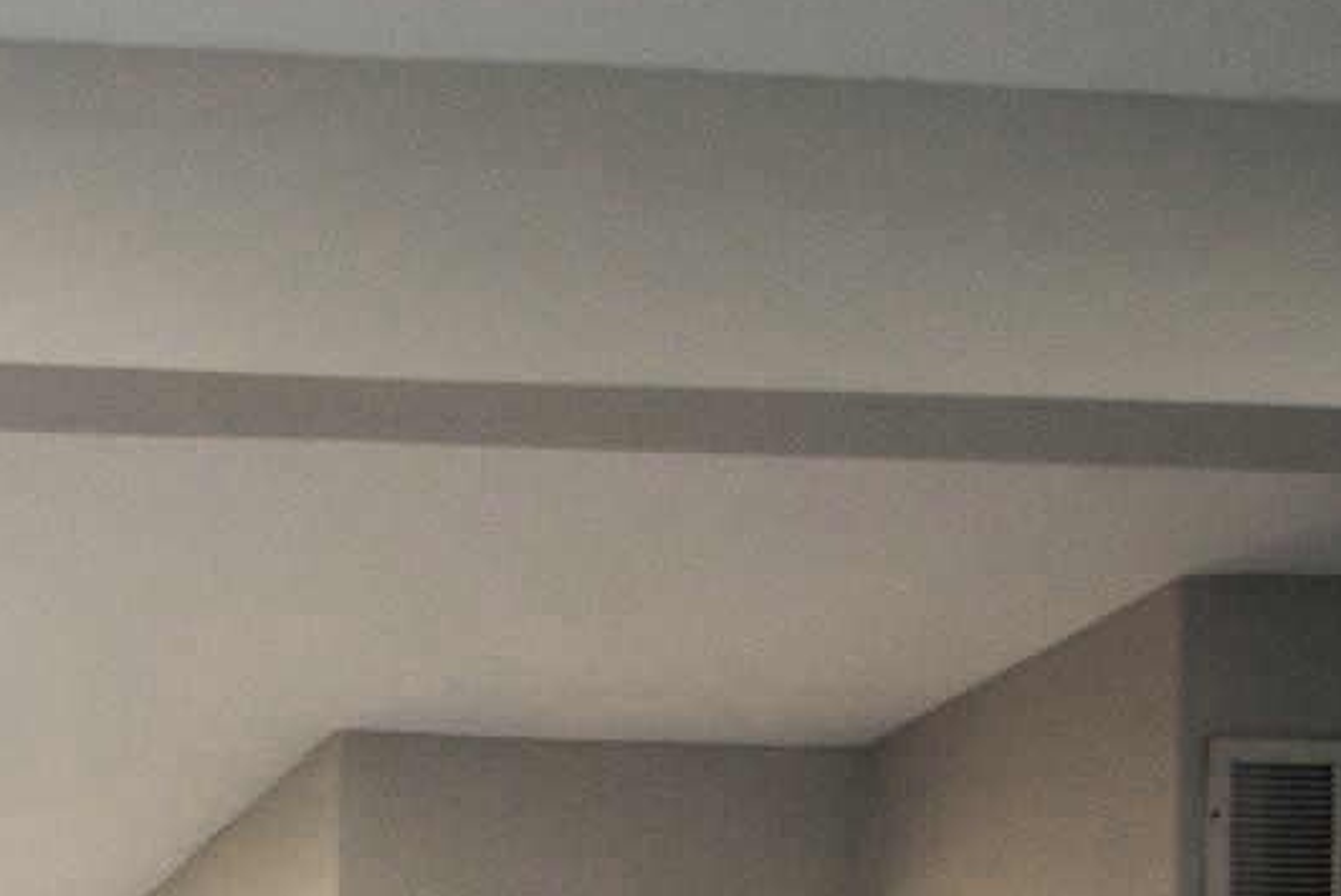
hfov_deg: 29.4
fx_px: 2162
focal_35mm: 58
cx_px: -288
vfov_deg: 19.2
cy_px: 1498
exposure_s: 1/50
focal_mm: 10
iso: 200
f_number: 3.5
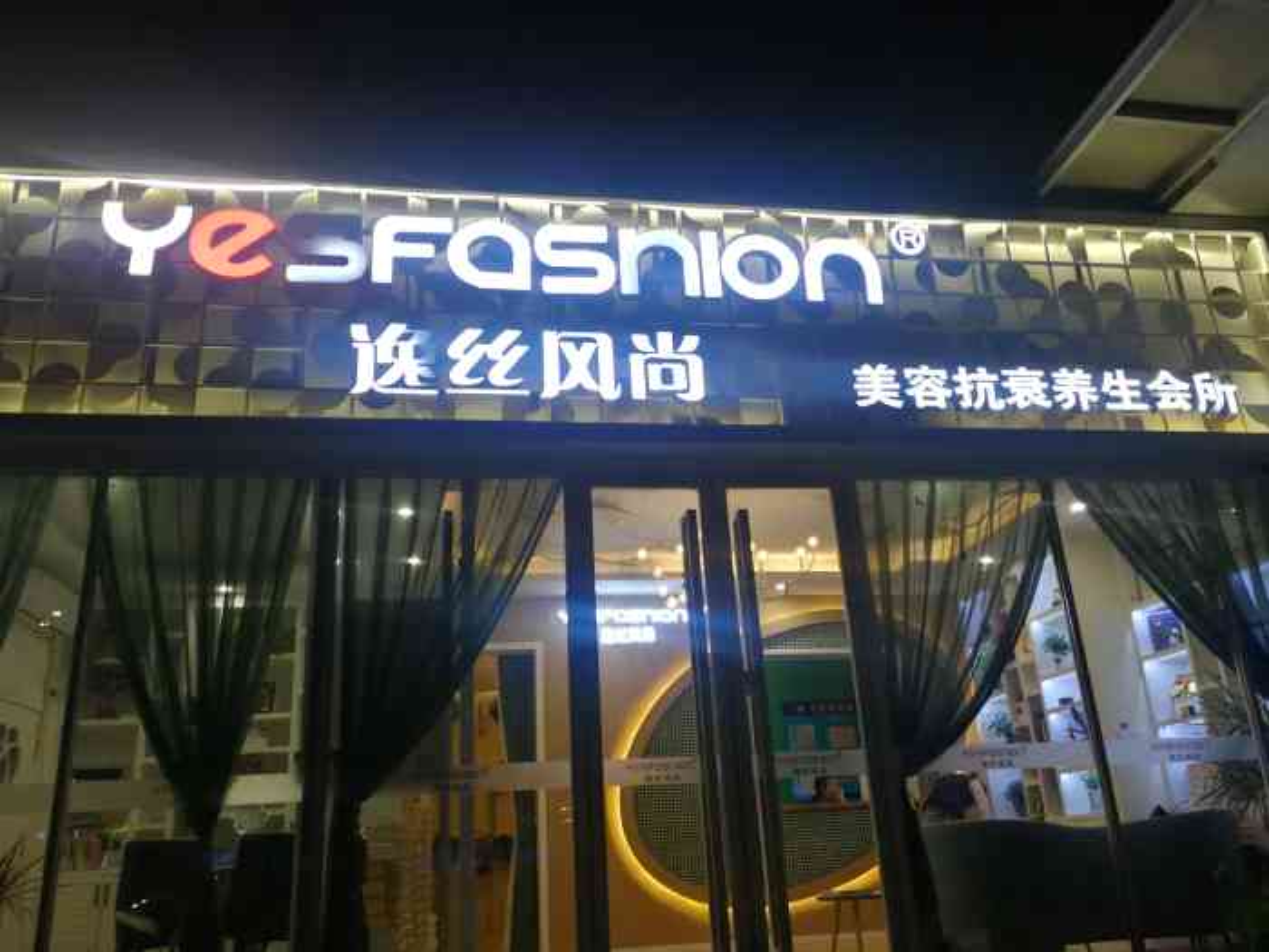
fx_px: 990
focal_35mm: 27
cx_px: 634
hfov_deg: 65.3
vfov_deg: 51.4
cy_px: 476
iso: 125
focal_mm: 3.95
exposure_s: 1/50
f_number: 2.2
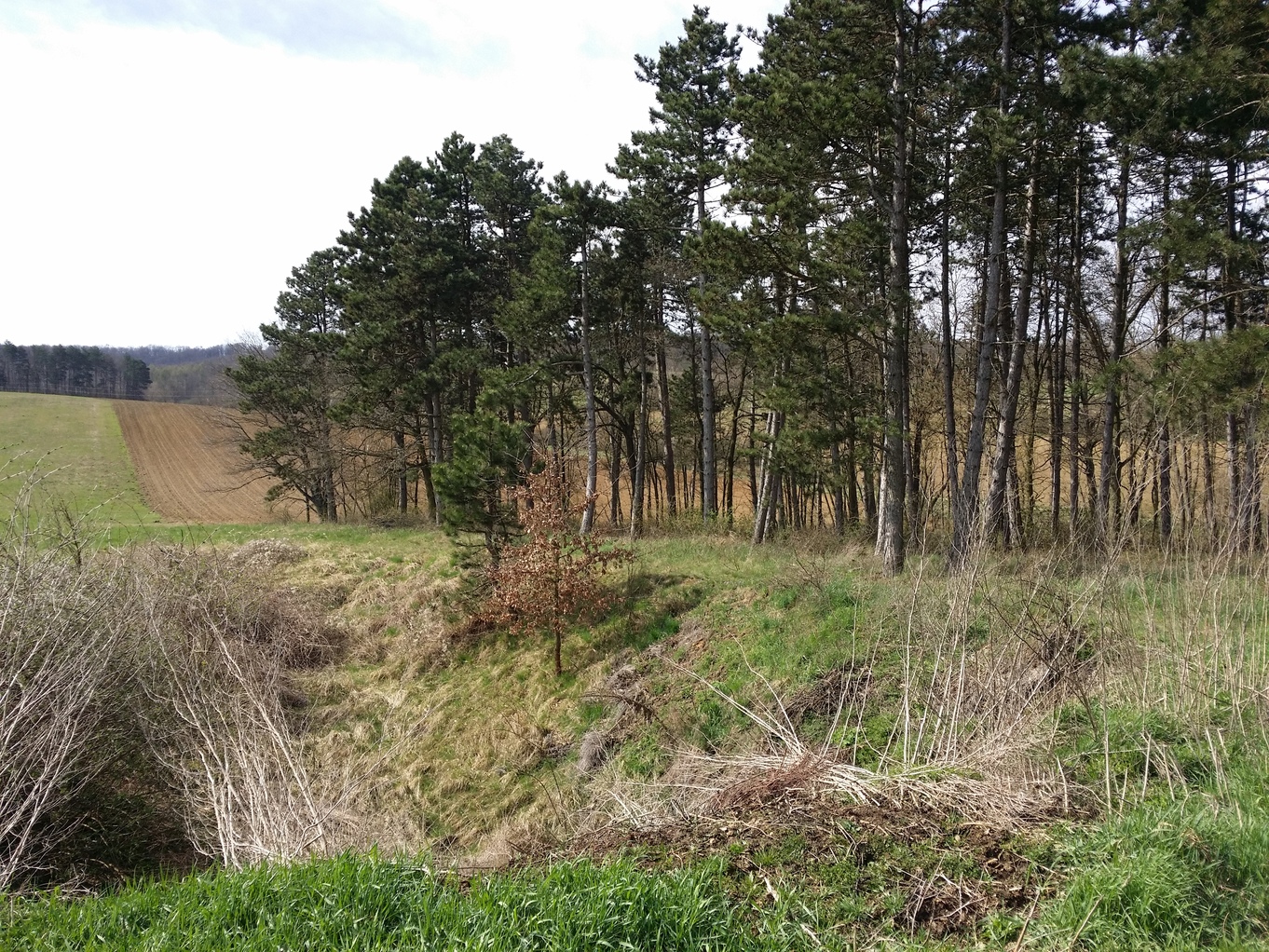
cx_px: 634
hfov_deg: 58.3
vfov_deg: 45.5
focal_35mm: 31
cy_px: 476
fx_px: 1137
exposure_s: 1/742
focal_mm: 4.13
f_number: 2.2
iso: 50
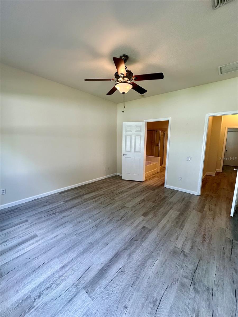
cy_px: 158
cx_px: 119
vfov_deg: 102.1
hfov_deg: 85.7
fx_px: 128
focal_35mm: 14
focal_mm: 2.22
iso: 100
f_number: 2.2
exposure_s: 1/99
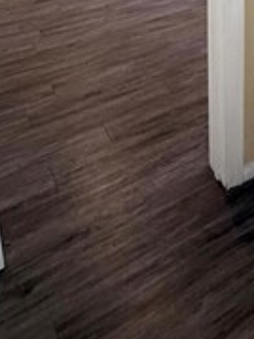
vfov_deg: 30.2
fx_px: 490
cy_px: -102
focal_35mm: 50
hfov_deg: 25.2
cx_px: 328
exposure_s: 1/120
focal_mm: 2.22
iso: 200
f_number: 2.2
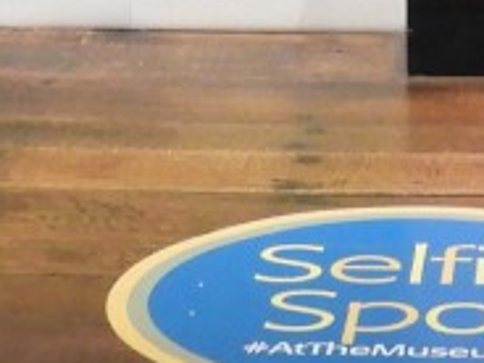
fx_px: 3831
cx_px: 413
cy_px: -702
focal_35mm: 274
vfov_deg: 5.2
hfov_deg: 7.2
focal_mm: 6.3
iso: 400
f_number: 3.8
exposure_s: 1/15
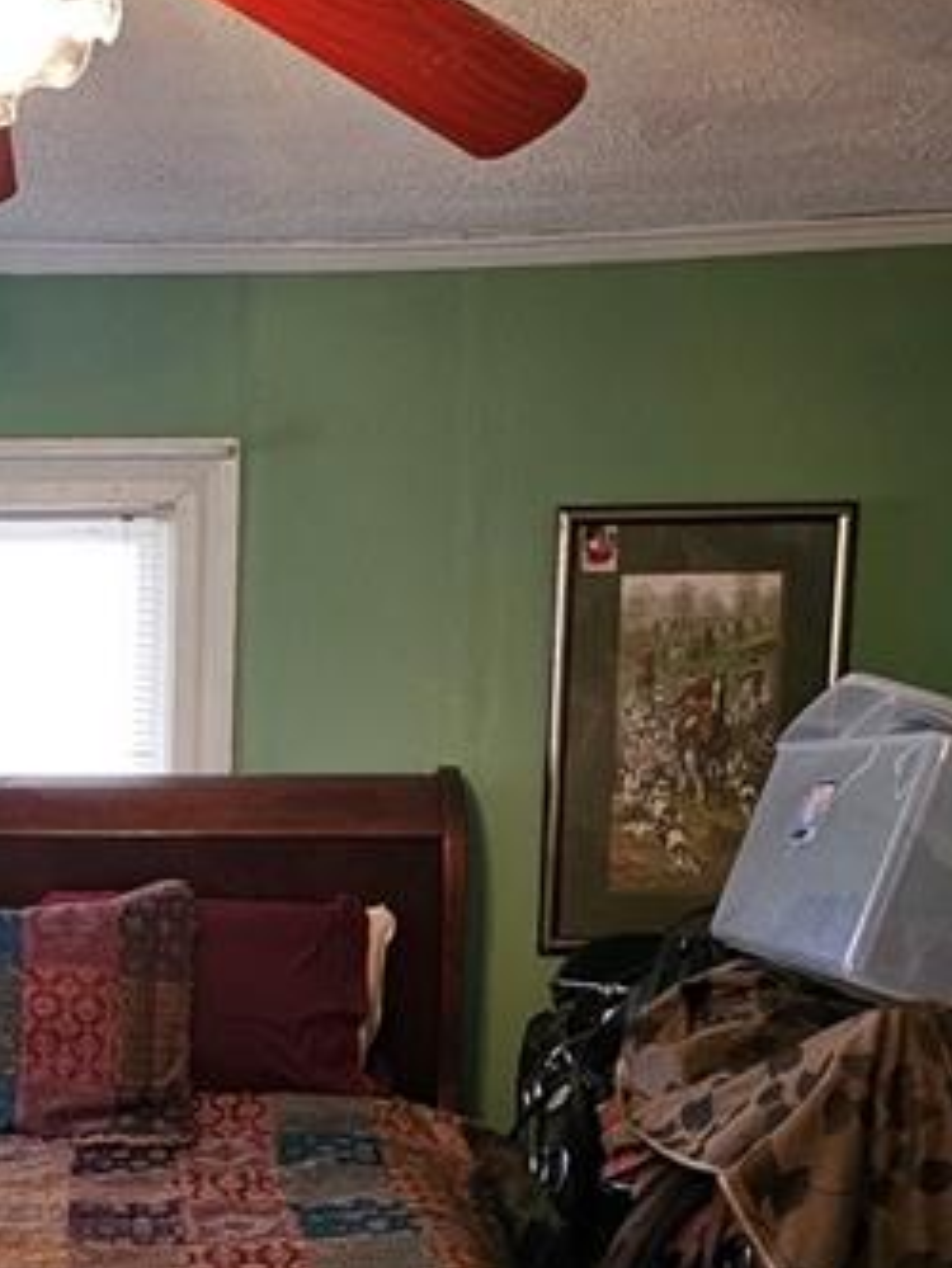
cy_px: 952
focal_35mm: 53
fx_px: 1942
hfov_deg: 26.0
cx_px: -19
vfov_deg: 35.4
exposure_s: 1/24
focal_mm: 6.3
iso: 640
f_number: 1.7
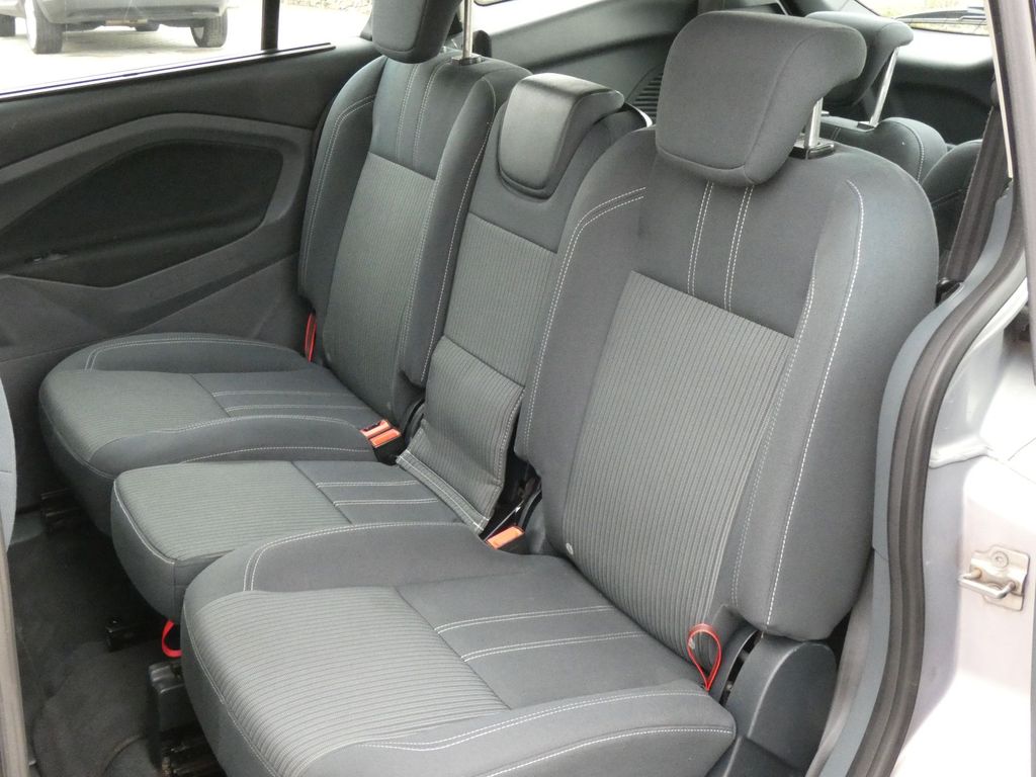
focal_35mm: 43
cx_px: 518
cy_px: 388
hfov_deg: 43.9
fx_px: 1287
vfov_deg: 33.6
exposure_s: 1/80
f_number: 5.6
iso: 1250
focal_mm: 7.8
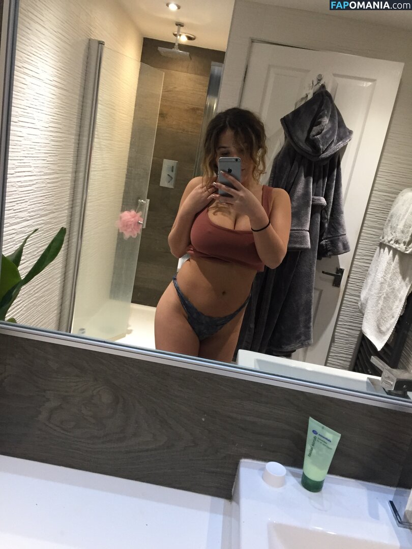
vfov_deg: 61.7
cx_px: 206
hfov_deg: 48.2
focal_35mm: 29
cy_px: 274
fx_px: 460
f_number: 2.2
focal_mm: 4.15
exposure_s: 1/33
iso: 200
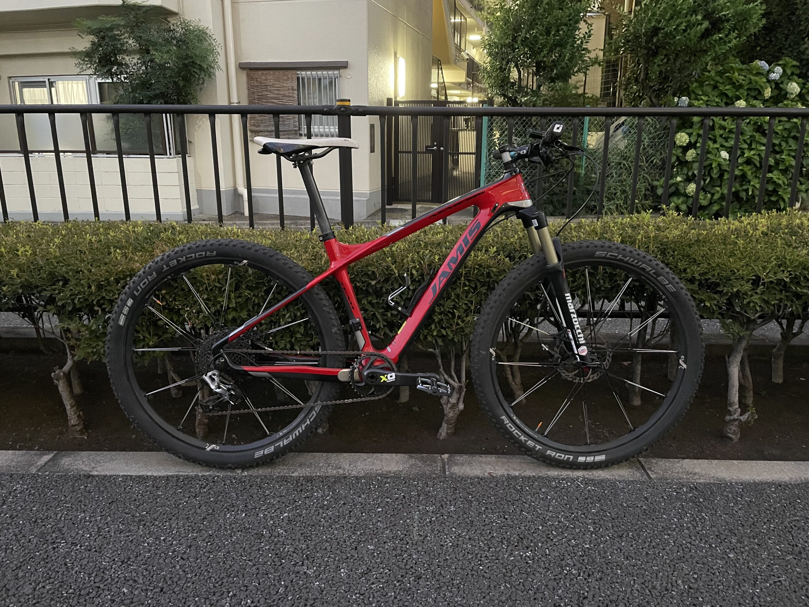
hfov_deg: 67.3
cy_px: 304
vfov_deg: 53.1
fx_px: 608
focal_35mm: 26
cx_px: 404
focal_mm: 4.2
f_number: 1.6
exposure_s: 1/25
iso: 800
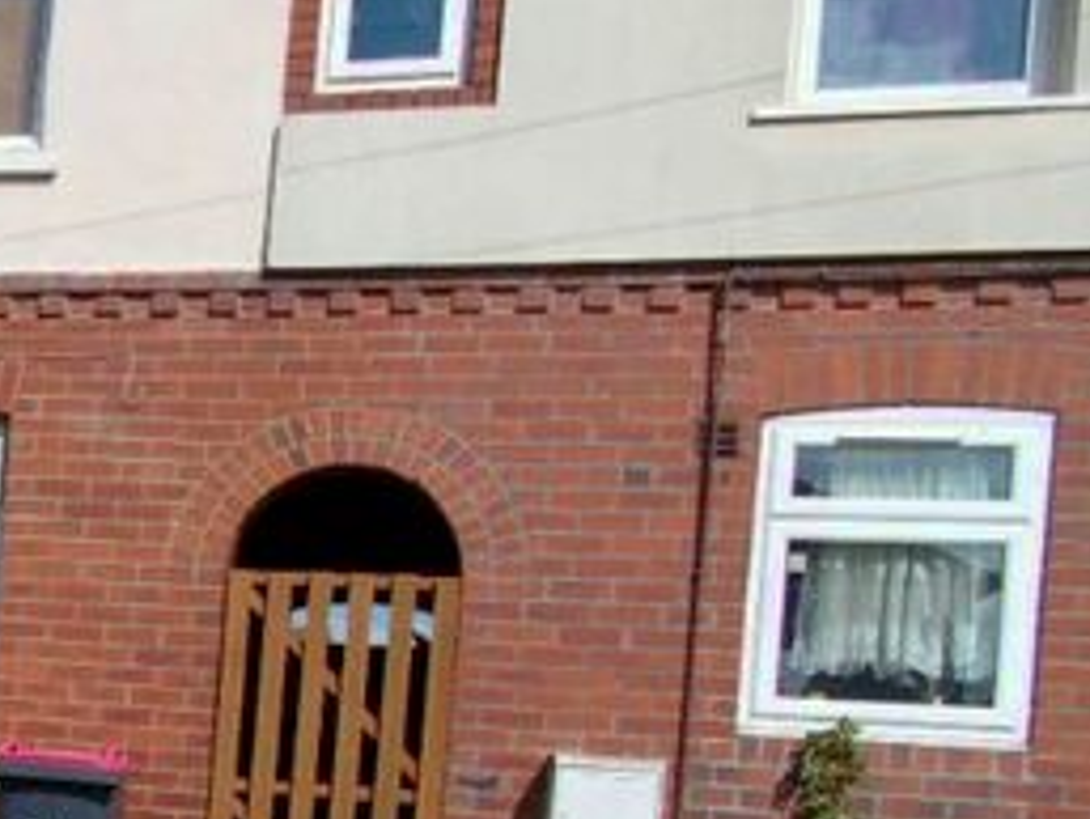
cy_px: 766
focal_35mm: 60
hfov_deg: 26.5
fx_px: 1890
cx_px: -377
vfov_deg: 23.7
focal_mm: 4
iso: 100
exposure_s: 1/320
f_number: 8.6
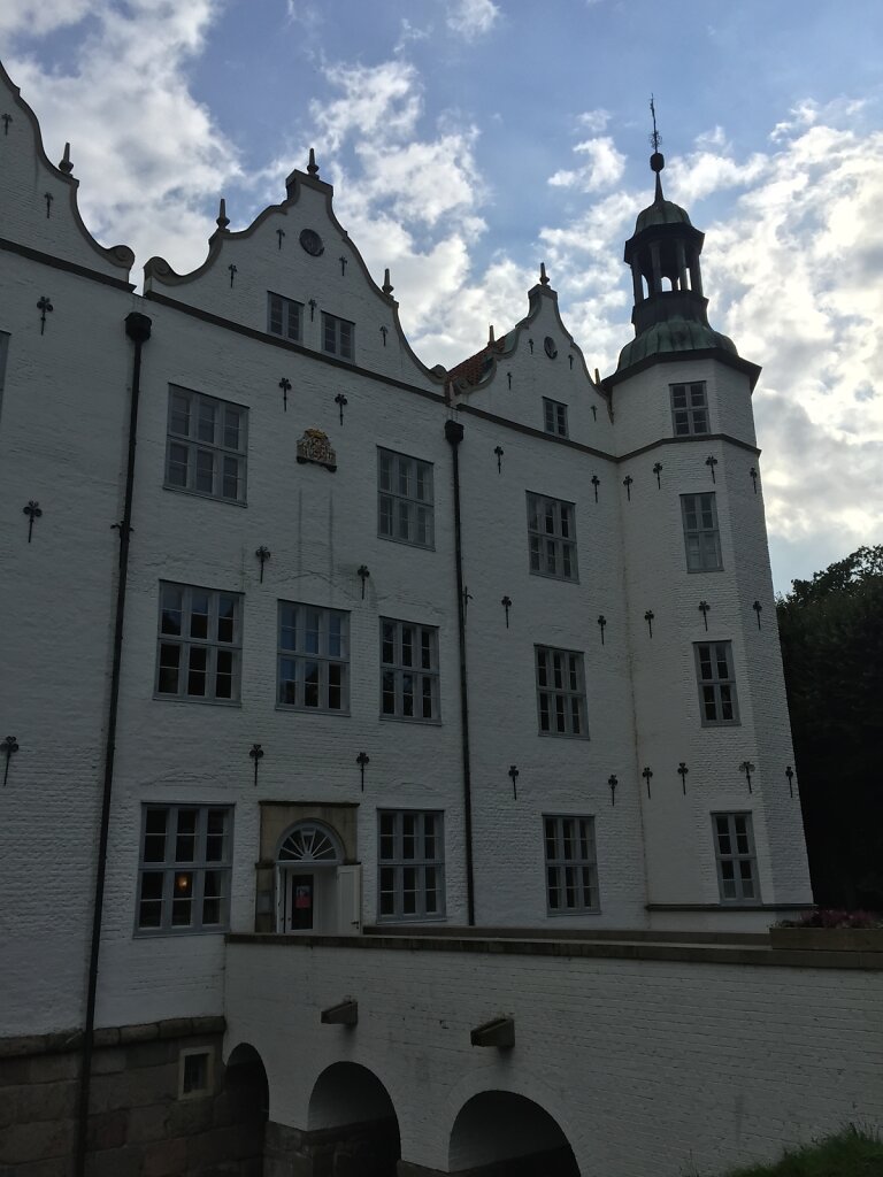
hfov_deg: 48.2
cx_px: 442
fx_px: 986
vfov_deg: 61.7
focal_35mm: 29
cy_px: 588
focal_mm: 4.15
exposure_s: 1/3968
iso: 32
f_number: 2.2
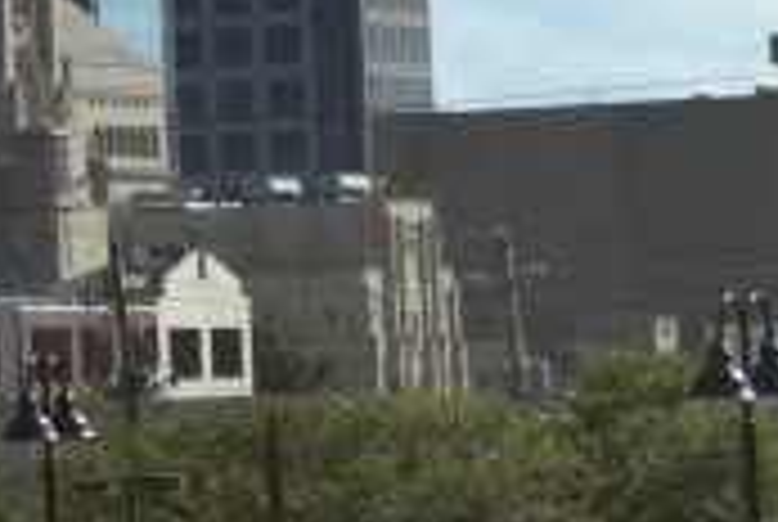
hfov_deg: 4.2
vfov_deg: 2.8
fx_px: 10541
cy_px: -166
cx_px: 468
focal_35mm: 487
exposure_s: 1/500
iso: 360
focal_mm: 55
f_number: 11
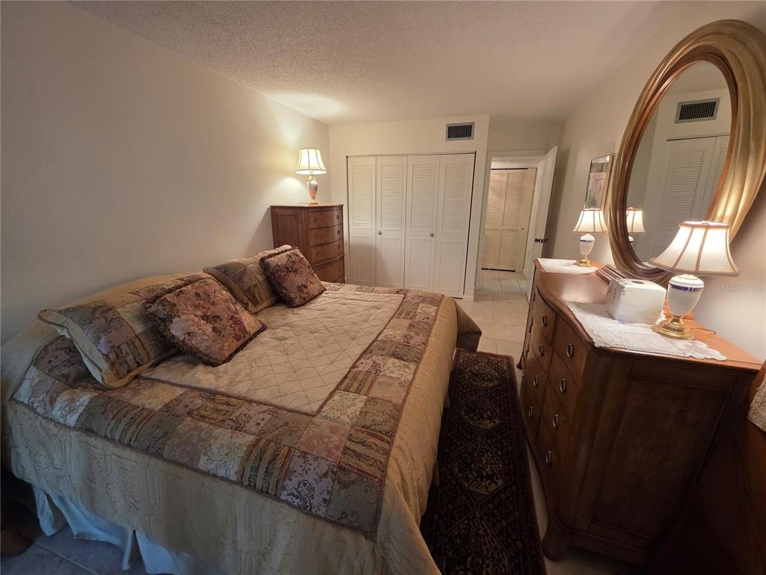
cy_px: 288
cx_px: 383
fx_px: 288
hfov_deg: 106.2
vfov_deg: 89.9
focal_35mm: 13
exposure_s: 1/60
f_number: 1.9
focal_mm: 2.2
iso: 160
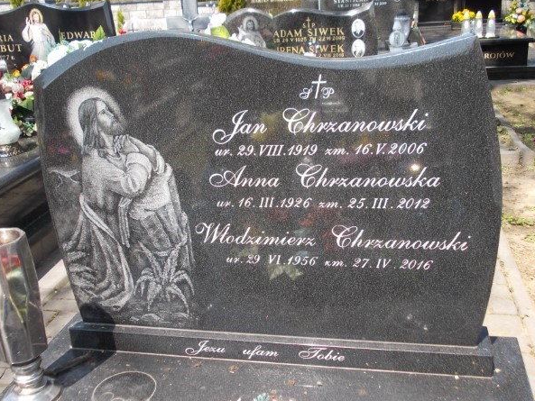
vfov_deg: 35.1
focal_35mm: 41
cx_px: 254
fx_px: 634
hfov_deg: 45.8
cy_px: 199
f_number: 3.1
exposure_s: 1/320
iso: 80
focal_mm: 5.3
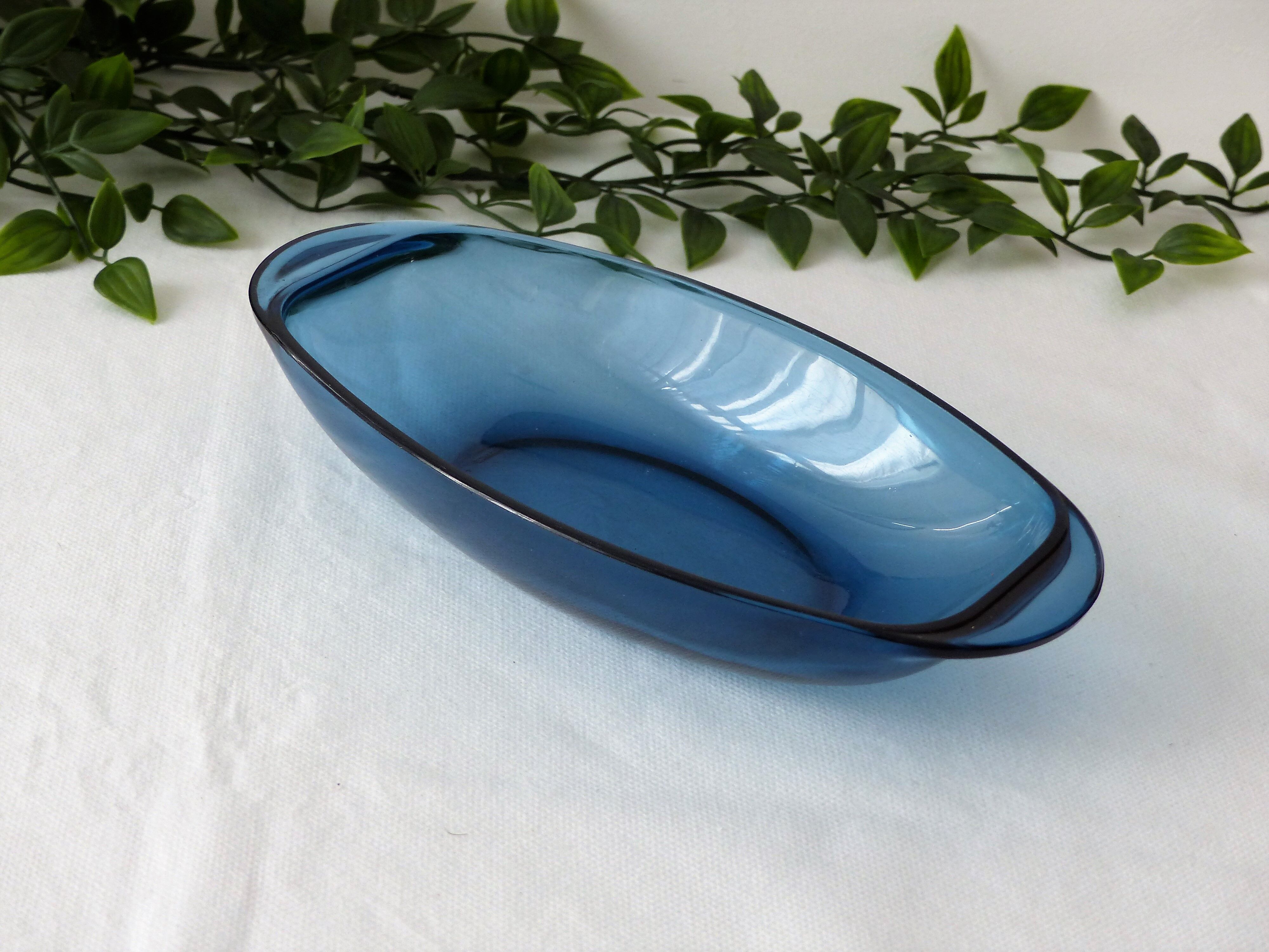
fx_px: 2566
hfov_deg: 27.8
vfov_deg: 21.0
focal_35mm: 70
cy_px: 476
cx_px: 634
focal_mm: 11.9
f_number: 2.8
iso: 200
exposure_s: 1/60
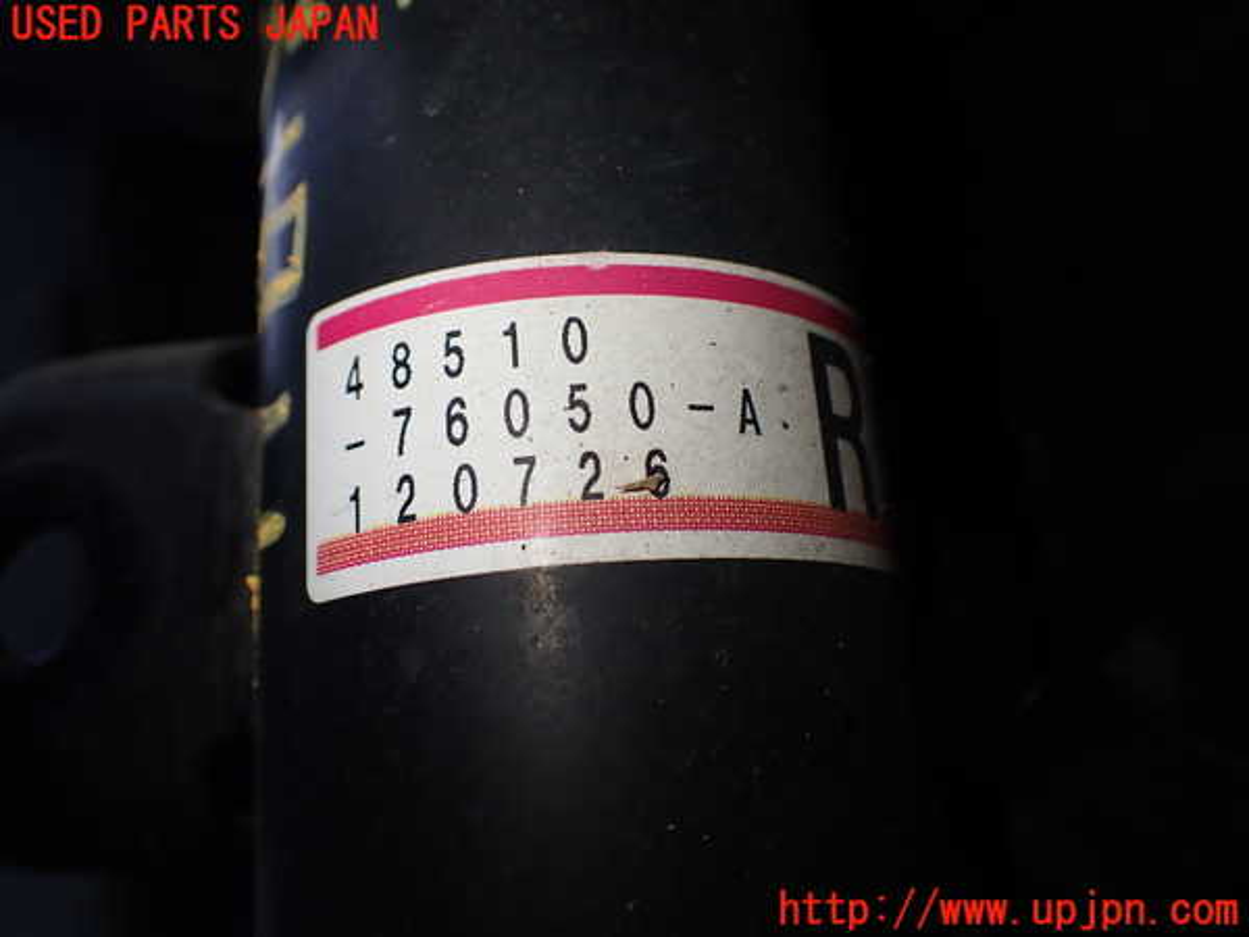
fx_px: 1082
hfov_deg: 60.0
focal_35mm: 30
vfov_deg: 46.8
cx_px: 624
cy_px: 468
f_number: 2.3
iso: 100
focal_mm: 5.4
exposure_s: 1/125
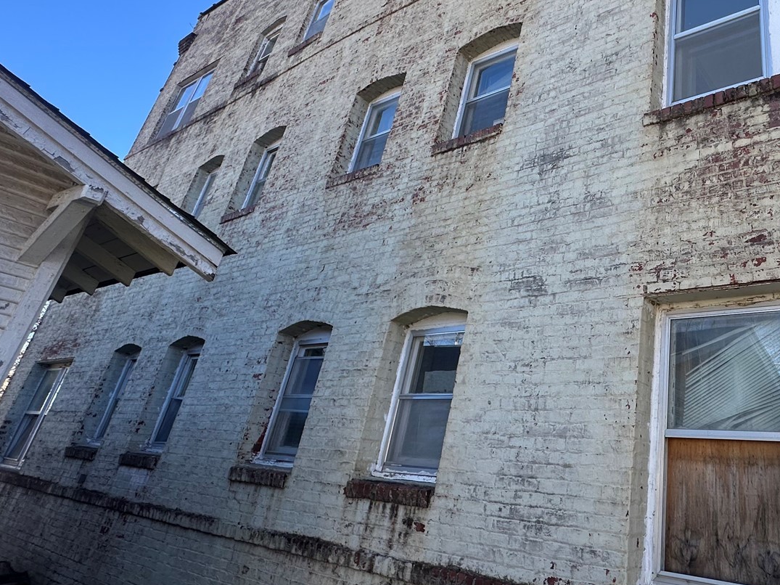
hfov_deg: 64.4
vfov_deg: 54.3
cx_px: 604
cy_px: 220
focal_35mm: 25
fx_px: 563
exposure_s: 1/440
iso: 40
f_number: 2.2
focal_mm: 2.22
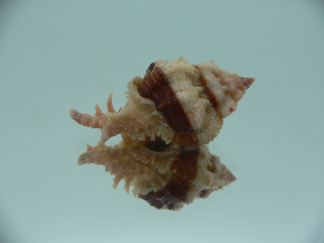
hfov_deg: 52.6
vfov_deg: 40.7
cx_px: 162
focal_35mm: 35
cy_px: 122
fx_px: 328
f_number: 2.8
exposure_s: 1/60
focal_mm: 4.6
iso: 80
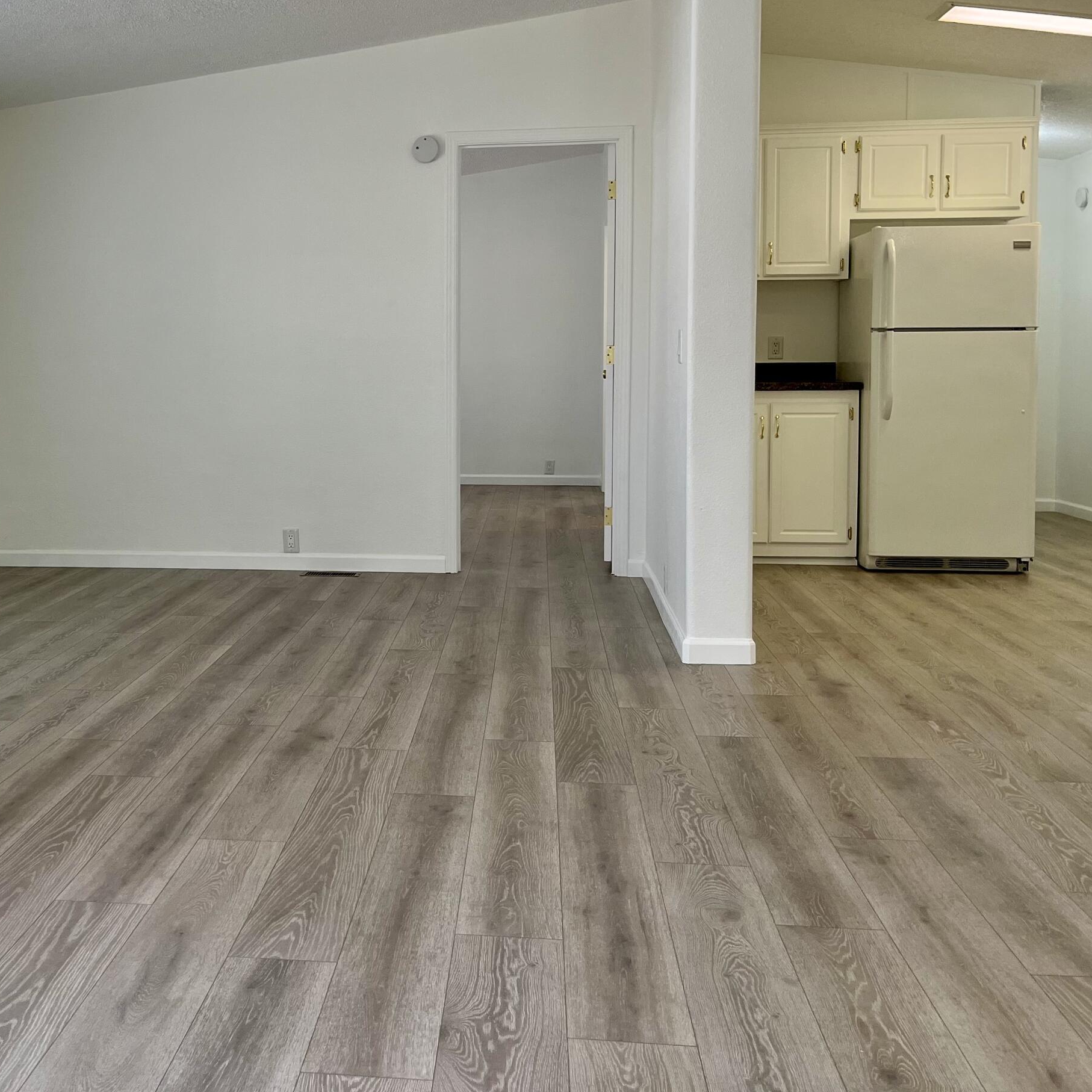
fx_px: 1356
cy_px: 426
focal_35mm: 38
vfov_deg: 43.6
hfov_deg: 43.2
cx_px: 355
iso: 80
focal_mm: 5.1
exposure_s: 1/120
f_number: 1.6
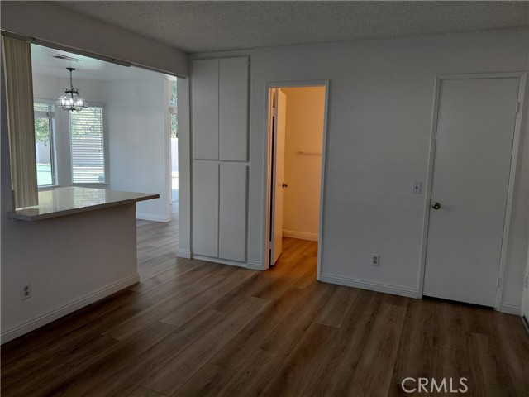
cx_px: 264
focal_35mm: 25
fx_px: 382
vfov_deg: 54.9
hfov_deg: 69.4
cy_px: 198
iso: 100
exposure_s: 1/120
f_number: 1.8
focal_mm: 4.69
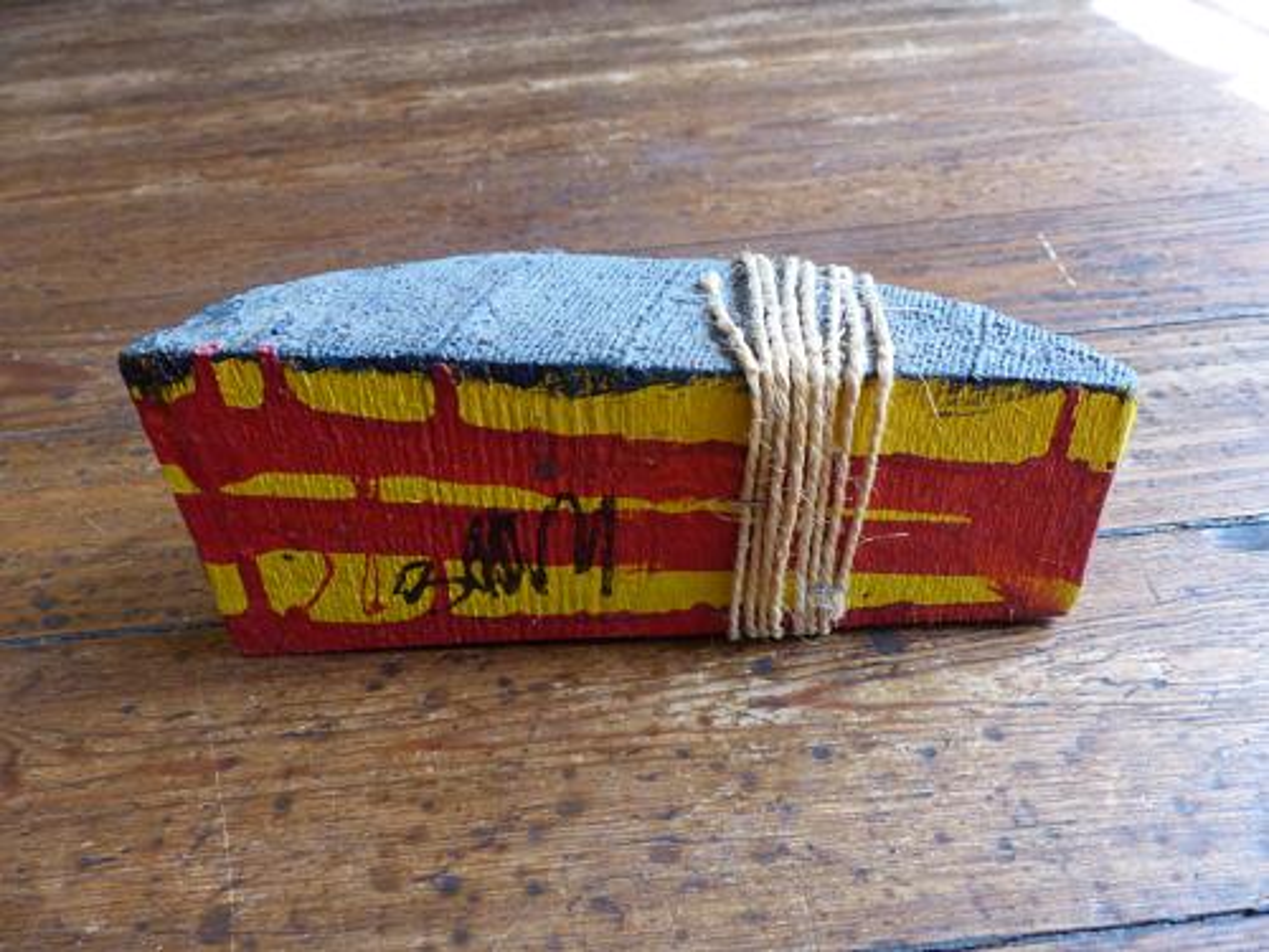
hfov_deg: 69.4
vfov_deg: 54.9
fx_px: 916
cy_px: 476
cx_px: 634
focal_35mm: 25
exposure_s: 1/60
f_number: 2.8
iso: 160
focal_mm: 4.5
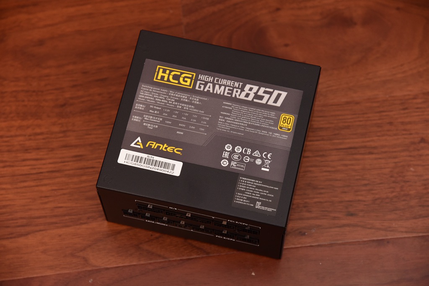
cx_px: 214
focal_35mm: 105
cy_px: 143
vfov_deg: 13.0
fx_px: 1251
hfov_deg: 19.5
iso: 1600
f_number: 5.6
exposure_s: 1/60
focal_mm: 105
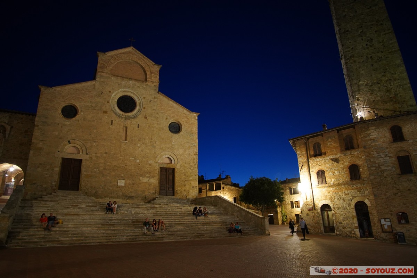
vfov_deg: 55.1
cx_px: 208
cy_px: 139
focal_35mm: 23
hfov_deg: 76.1
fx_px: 266
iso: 3200
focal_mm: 23
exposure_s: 1/15
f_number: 2.8
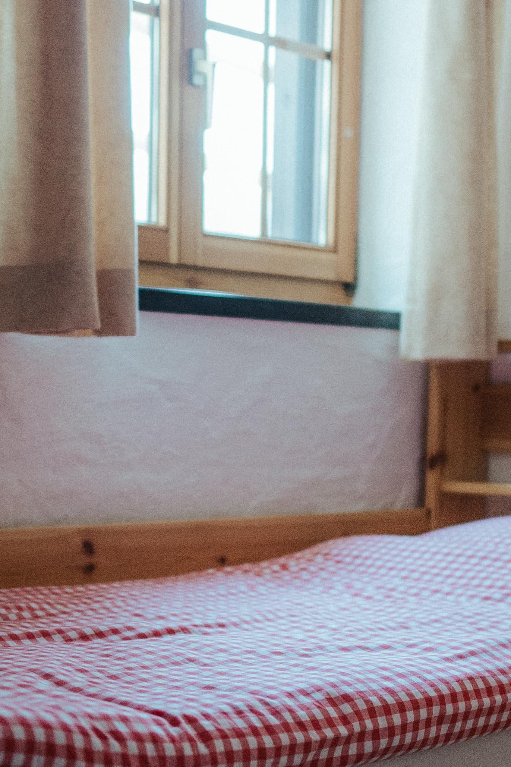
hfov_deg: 19.4
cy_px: 680
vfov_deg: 27.9
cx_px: 217
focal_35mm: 70
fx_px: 1491
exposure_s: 1/250
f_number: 1.4
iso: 1250
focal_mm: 24
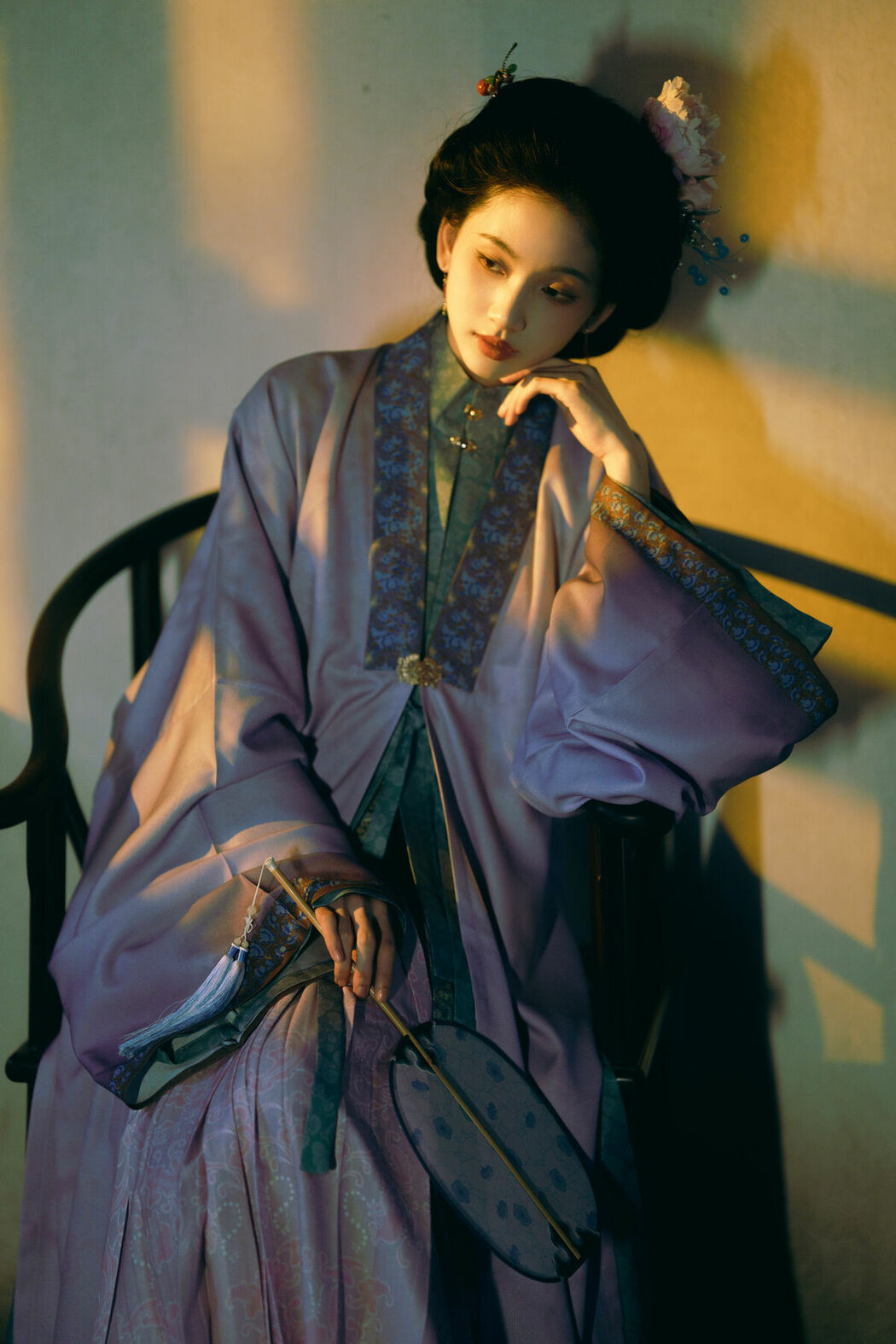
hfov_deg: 16.1
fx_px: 3173
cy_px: 672
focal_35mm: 85
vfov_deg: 23.9
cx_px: 448
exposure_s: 1/200
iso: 1000
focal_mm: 85
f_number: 1.4
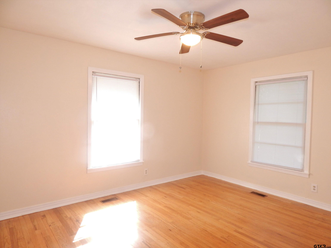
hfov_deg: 76.4
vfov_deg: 61.1
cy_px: 124
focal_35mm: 22
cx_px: 166
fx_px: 210
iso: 200
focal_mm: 4
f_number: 3
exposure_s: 1/30
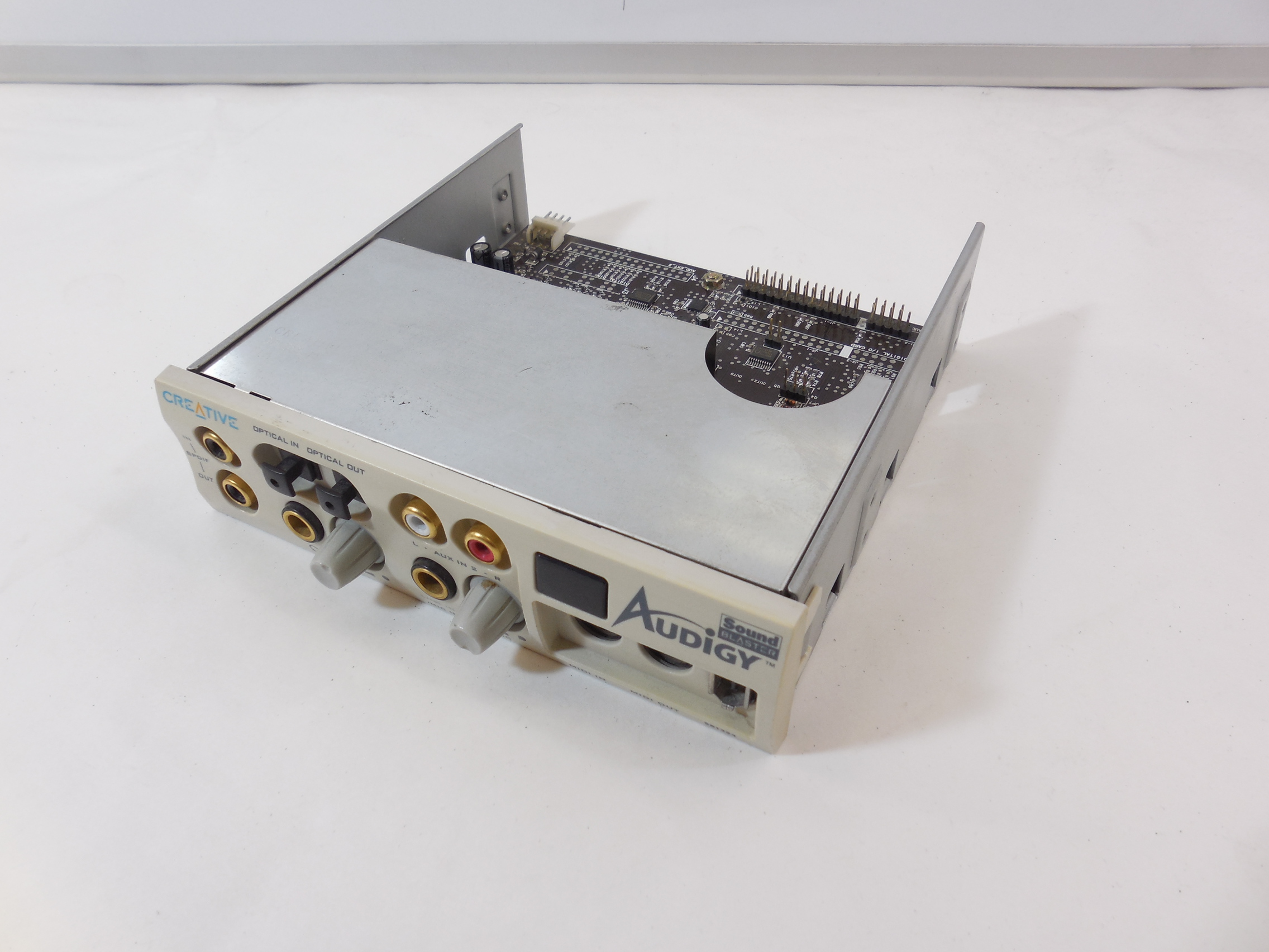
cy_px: 476
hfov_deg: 67.3
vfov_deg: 53.1
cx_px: 634
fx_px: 953
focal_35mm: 26
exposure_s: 1/50
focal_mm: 4.6
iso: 125
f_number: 3.5
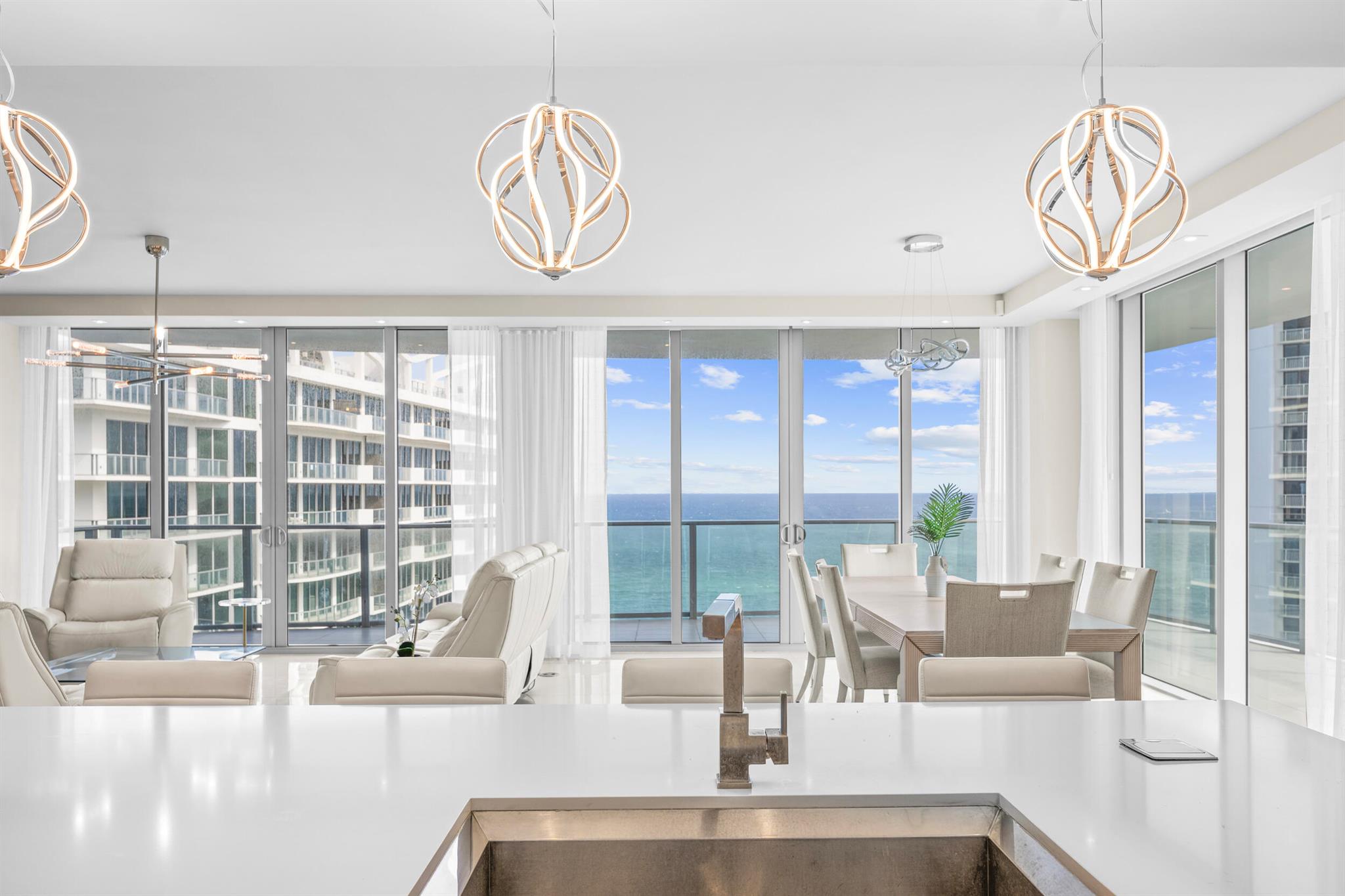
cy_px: 448
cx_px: 672
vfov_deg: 53.1
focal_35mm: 24
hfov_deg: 73.7
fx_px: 897
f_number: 8
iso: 64
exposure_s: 1/10
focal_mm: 24
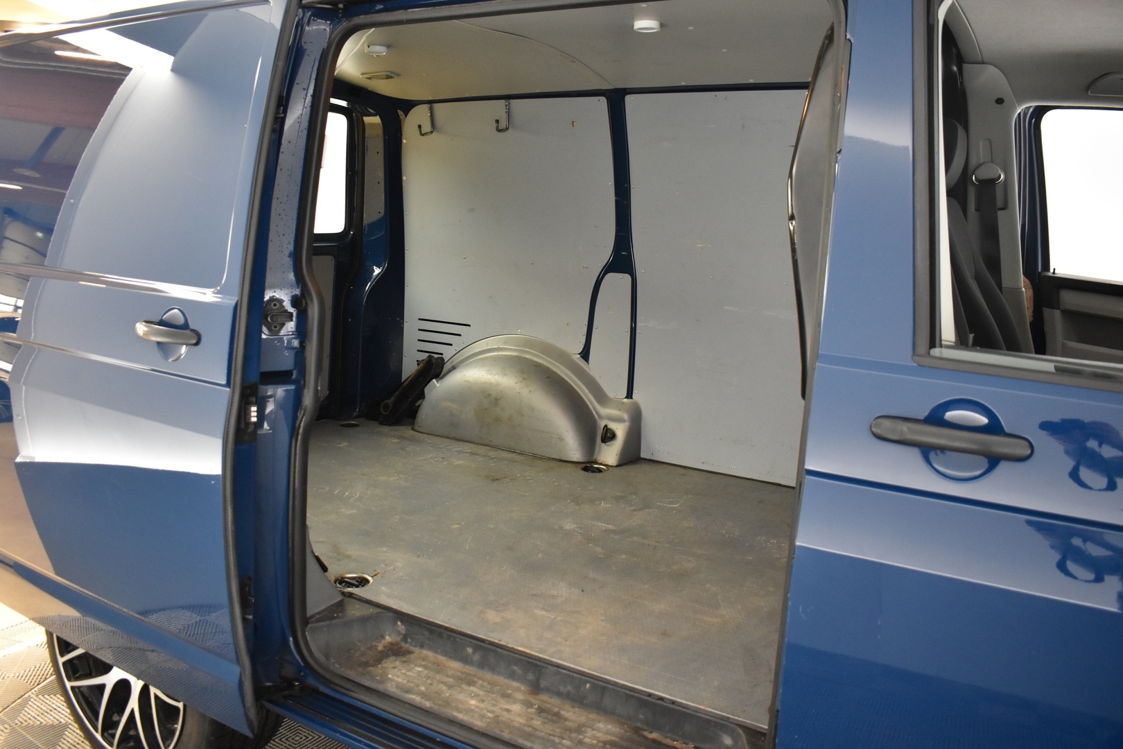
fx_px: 842
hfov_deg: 67.4
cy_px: 374
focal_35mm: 27
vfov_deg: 47.9
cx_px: 562
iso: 2000
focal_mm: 18
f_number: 3.5
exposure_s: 1/30
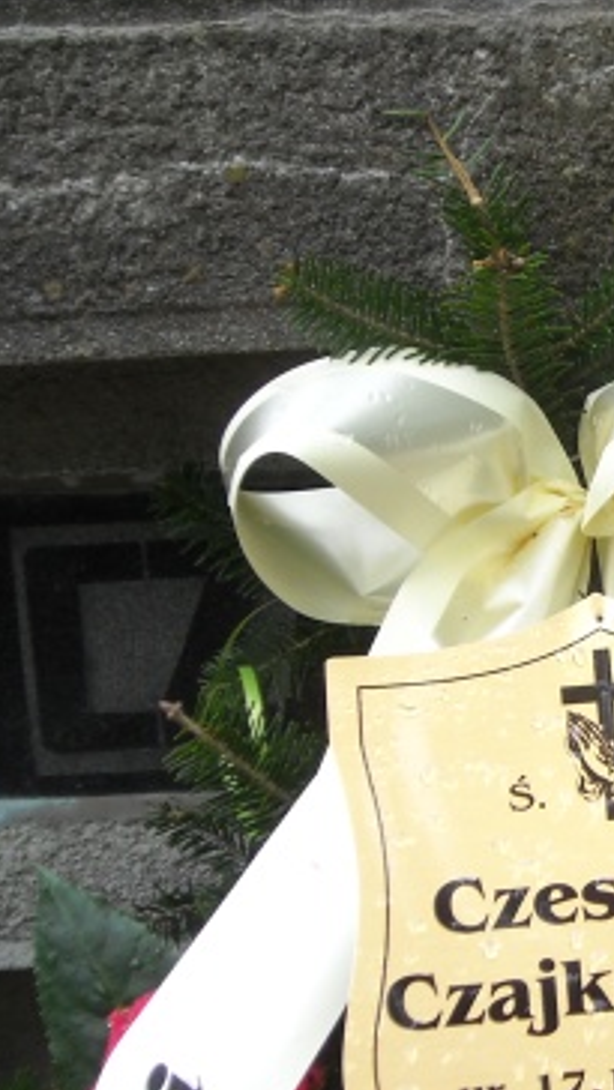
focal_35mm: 67
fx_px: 1937
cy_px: 620
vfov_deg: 31.4
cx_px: 650
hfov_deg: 17.5
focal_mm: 5.7
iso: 129
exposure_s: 1/135
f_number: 2.8
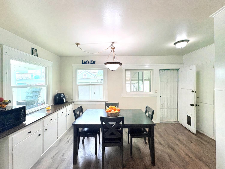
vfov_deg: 85.7
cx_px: 112
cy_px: 84
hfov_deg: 102.1
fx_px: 91
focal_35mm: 14
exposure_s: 1/134
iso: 125
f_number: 2.2
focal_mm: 2.22
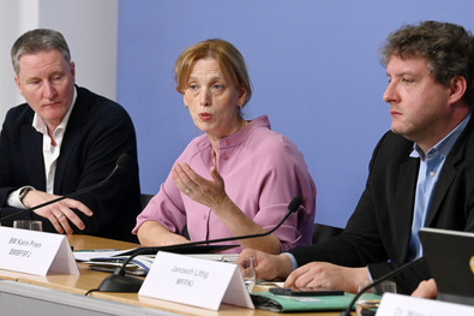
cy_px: 143
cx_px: 217
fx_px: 2106
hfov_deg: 12.8
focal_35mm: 160
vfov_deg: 8.6
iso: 4000
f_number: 5.6
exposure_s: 1/800
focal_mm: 140
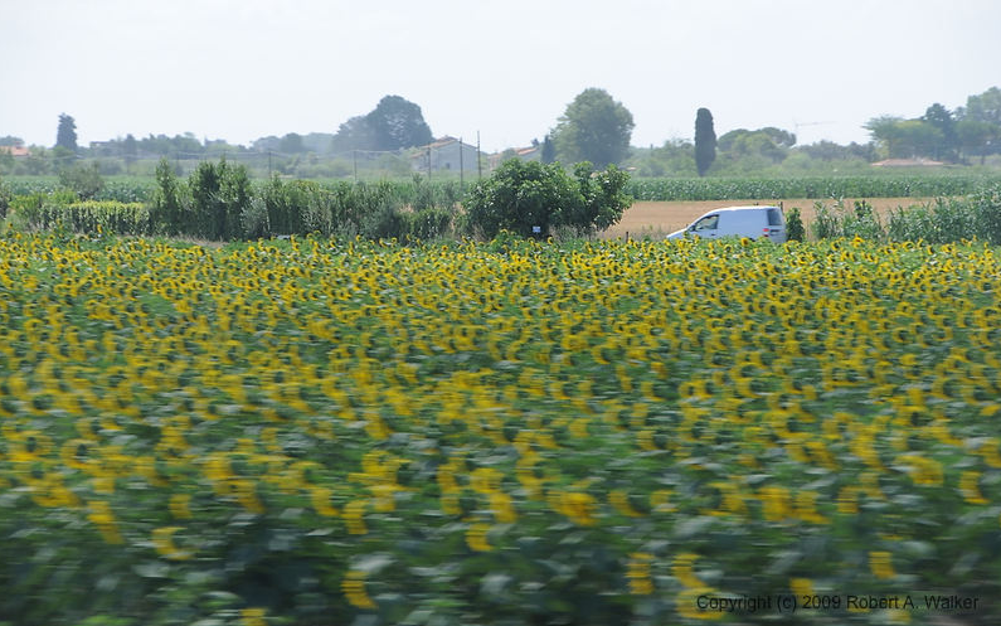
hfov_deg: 12.2
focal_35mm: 172
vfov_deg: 7.6
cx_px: 500
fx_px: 4693
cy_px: 294
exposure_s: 1/200
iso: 200
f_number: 8
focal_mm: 112
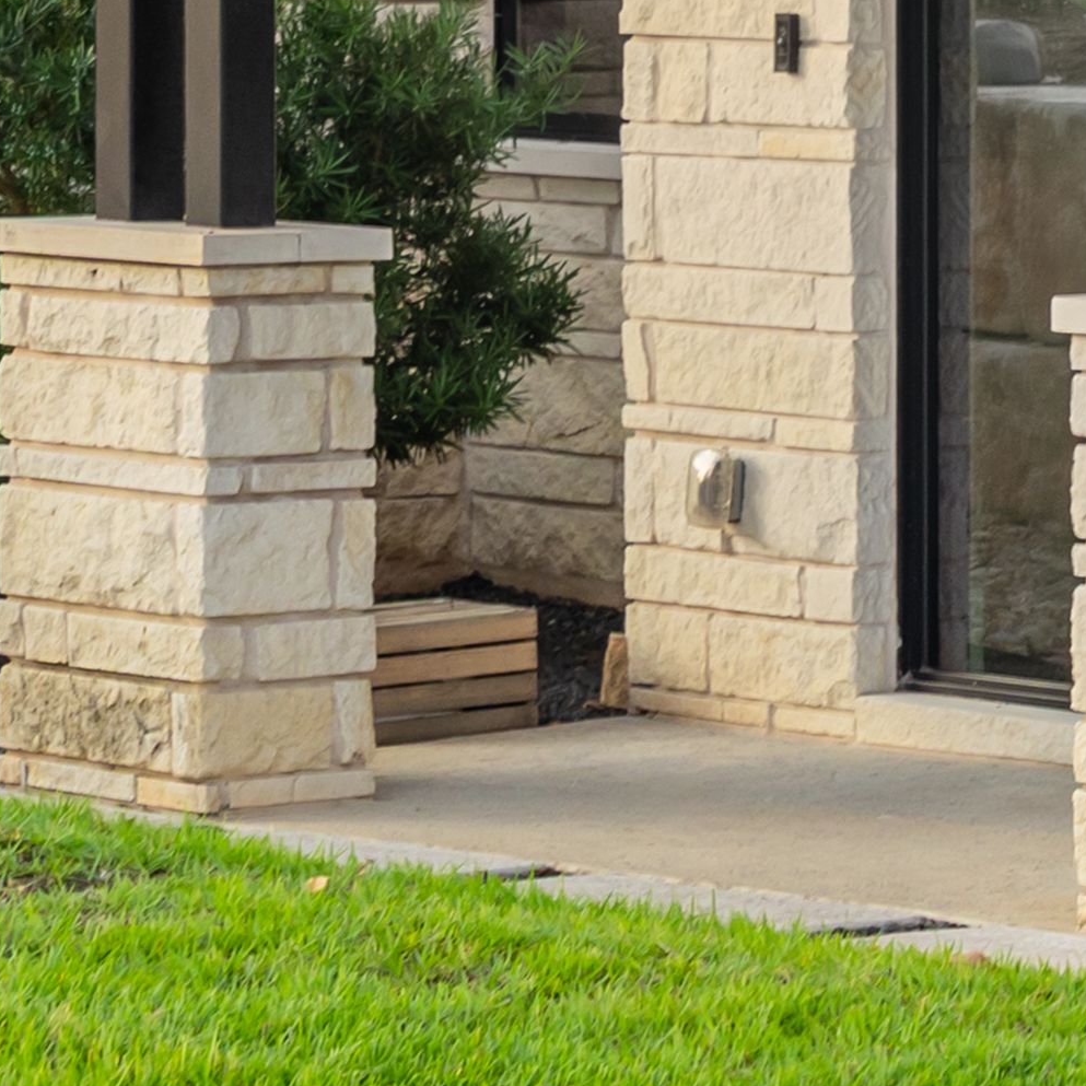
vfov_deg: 6.3
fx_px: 9796
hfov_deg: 6.3
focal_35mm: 276
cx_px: 784
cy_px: -250
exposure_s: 1/6
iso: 160
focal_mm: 46
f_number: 9
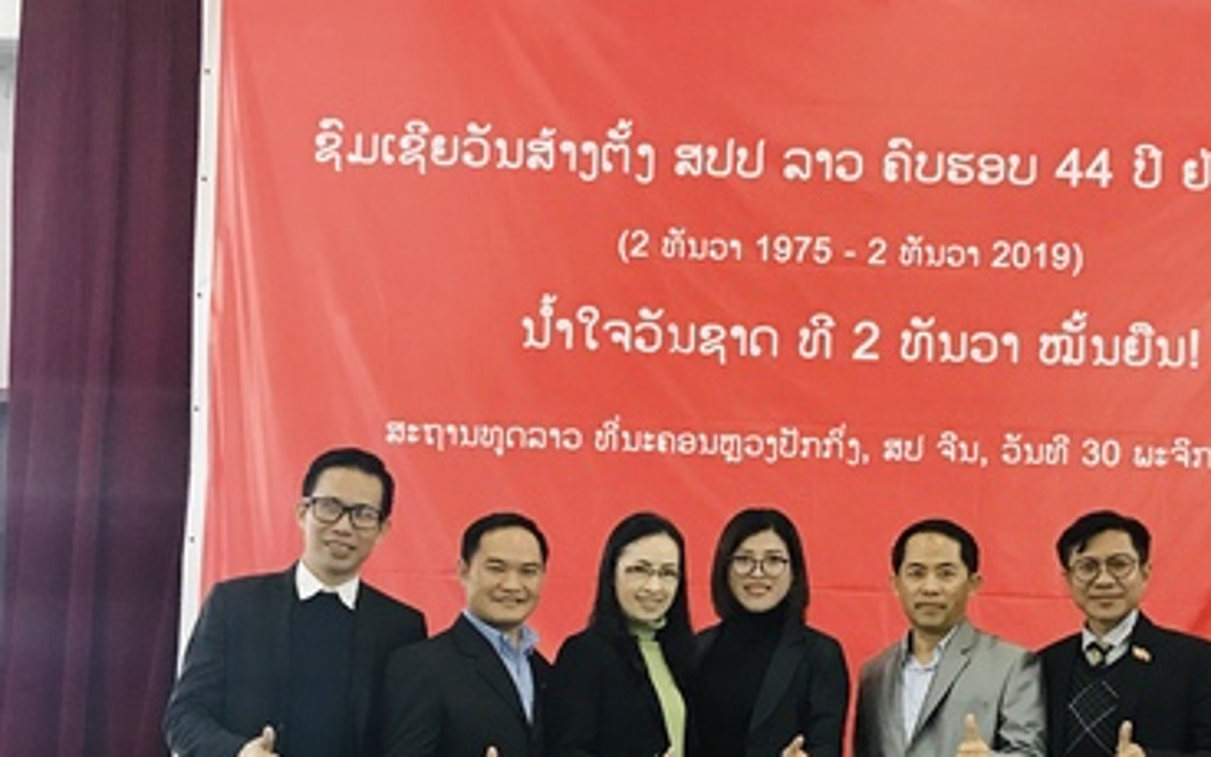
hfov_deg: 37.3
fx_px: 1782
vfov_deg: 23.7
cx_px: 754
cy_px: 581
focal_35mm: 54
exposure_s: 1/17
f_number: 1.8
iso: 100
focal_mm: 3.99
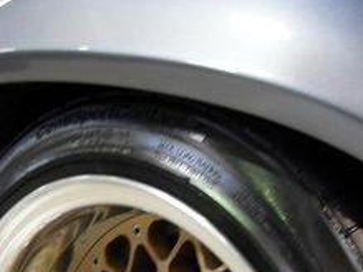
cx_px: 159
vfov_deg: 16.5
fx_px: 859
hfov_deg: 23.8
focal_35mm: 82
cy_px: 396
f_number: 2.8
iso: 200
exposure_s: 1/4
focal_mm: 6
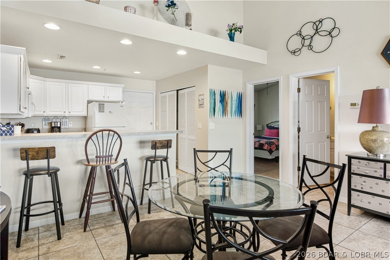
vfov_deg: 63.2
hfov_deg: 85.4
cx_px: 195
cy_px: 130
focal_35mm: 20
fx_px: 211
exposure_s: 1/80
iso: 320
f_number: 7.1
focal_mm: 13
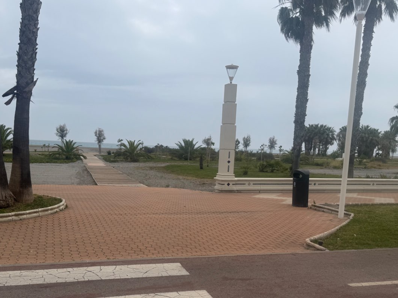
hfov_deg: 53.9
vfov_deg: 41.0
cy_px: 208
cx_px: 182
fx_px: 391
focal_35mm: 34
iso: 80
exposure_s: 1/4950
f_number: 1.78
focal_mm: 6.76
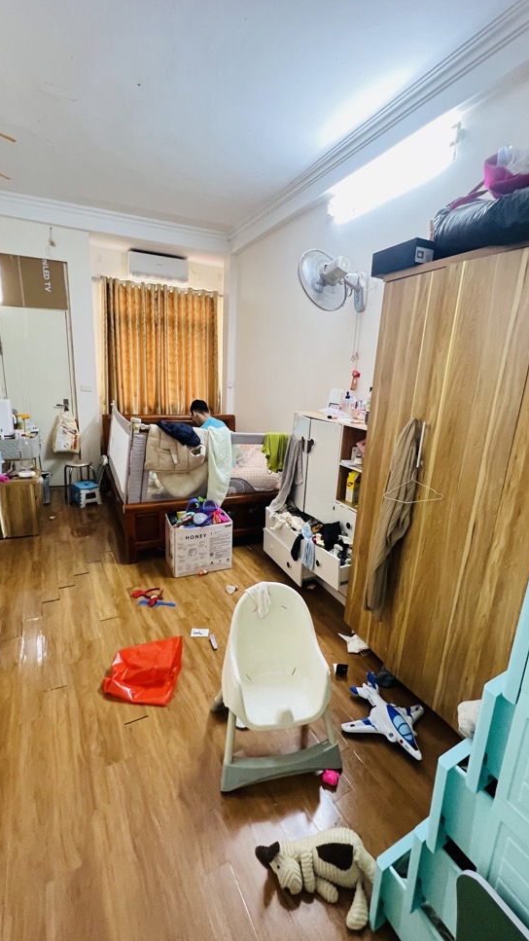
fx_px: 374
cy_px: 473
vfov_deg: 103.0
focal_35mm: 15
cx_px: 270
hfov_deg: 70.5
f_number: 1.8
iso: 400
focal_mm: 1.57
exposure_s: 1/60
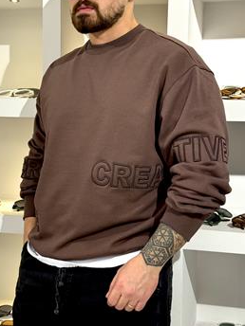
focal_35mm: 65
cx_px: 111
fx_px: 613
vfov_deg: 29.8
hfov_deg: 22.6
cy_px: 139
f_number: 1.78
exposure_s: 1/100
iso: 125
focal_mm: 6.76
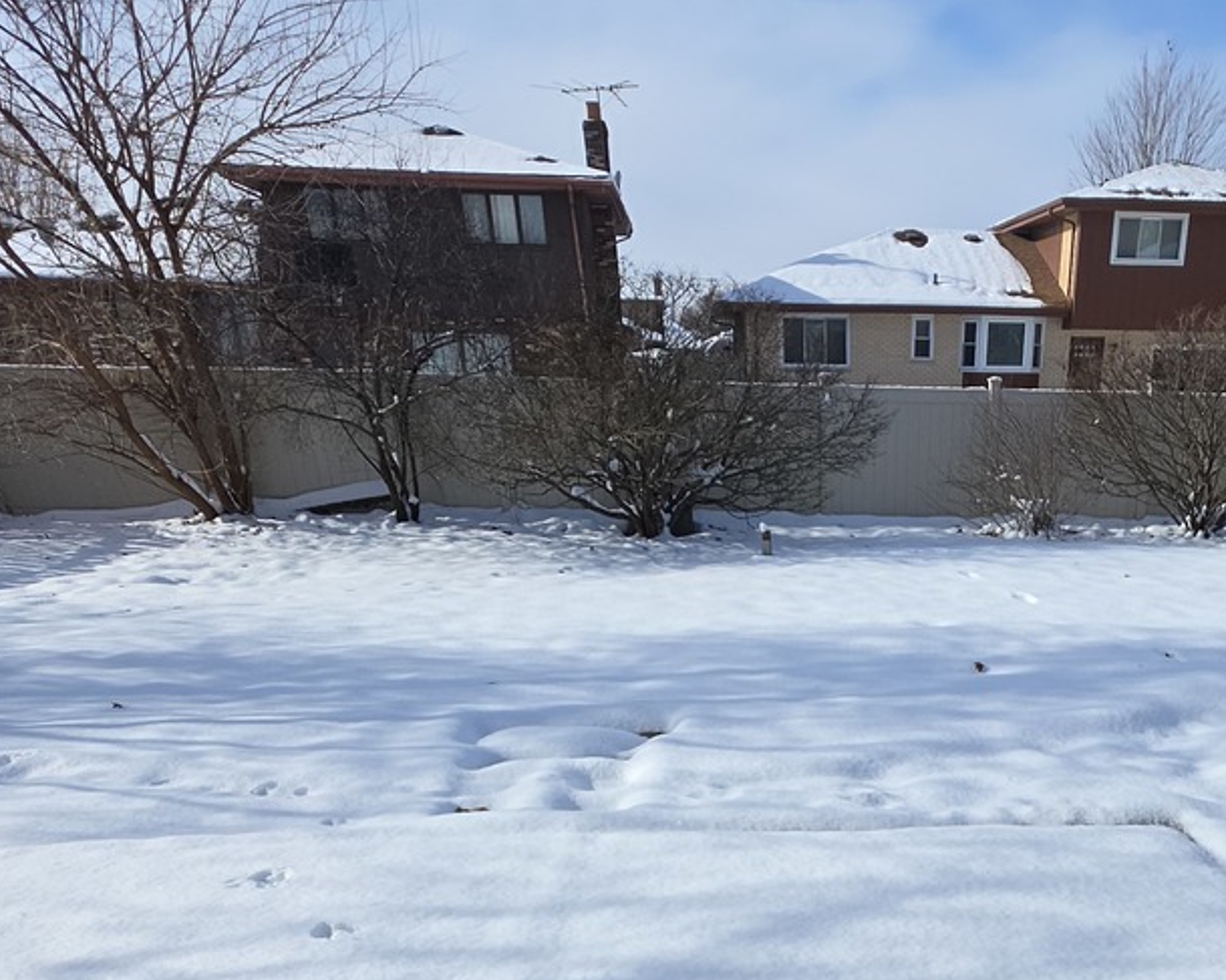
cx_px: 874
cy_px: 1008
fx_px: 1088
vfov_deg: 41.3
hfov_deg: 56.7
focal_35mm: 30
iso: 20
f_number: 1.9
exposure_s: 1/1576
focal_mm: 2.2
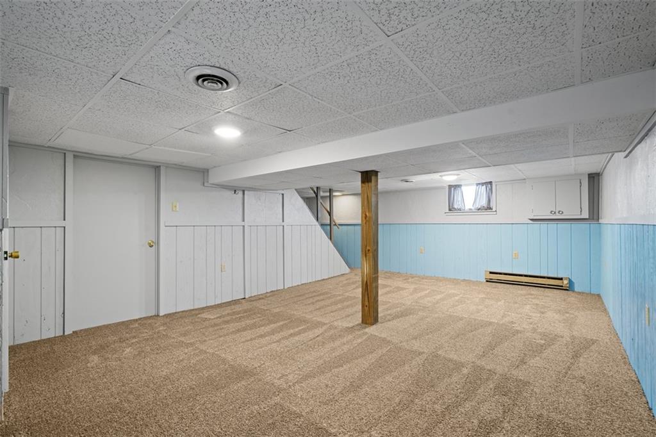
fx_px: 291
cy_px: 218
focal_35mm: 16
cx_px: 328
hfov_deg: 96.8
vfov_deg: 73.7
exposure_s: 1.5
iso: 400
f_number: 8
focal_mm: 16
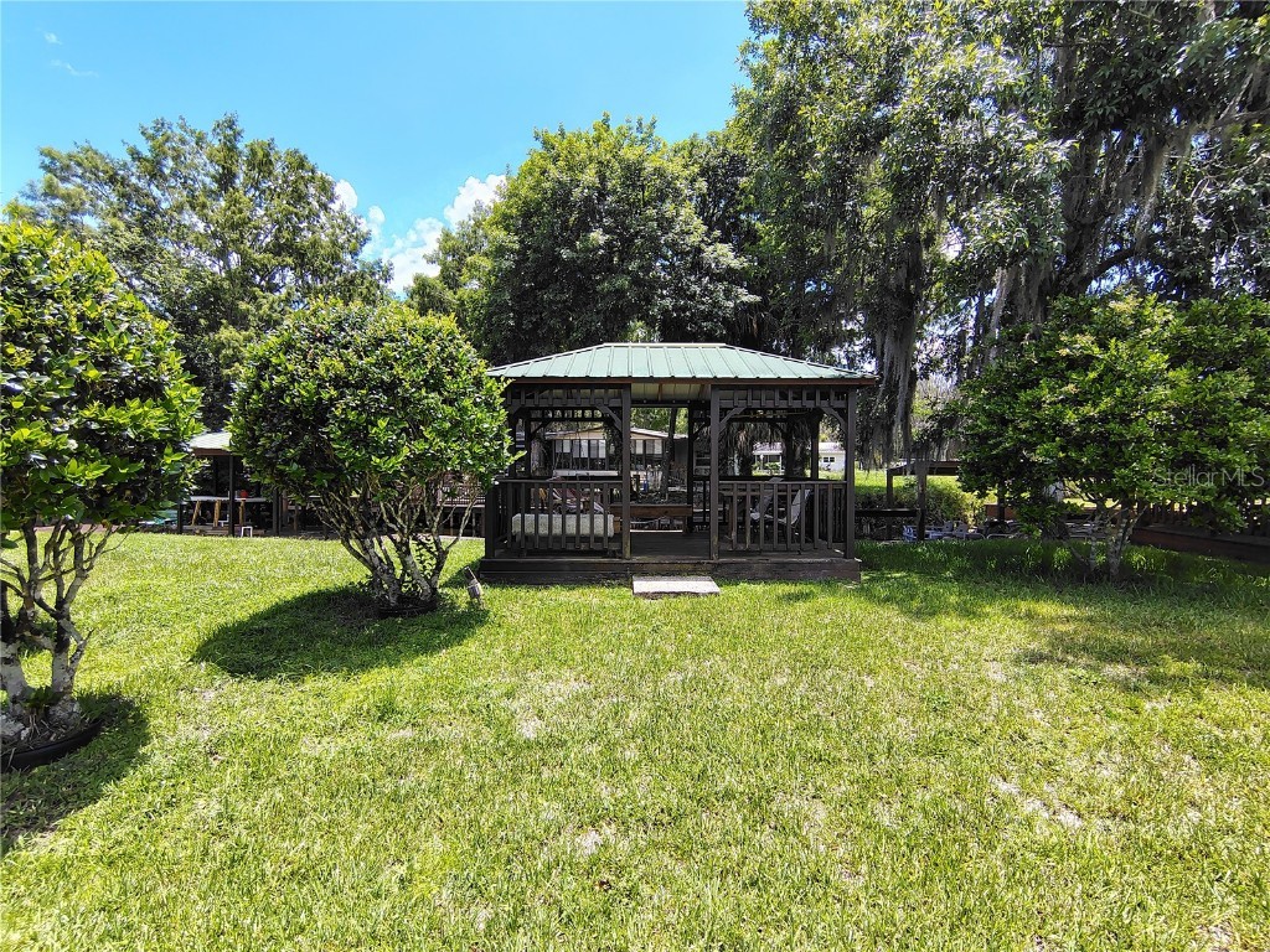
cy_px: 476
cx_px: 635
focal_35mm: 16
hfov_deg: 94.5
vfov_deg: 78.1
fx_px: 587
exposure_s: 1/423
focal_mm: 2.13
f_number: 2.2
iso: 100
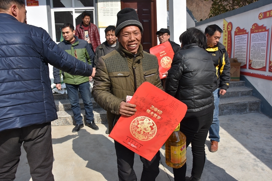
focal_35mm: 27
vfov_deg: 47.9
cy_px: 90
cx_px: 136
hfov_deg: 67.4
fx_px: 204
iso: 220
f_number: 8
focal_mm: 18
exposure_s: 1/500
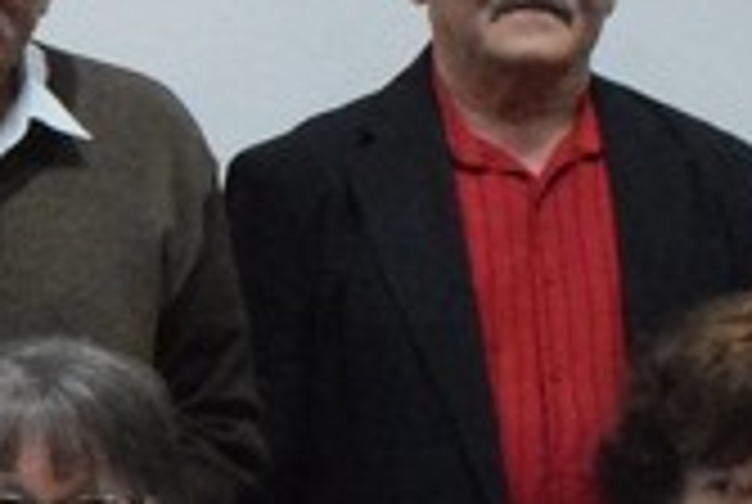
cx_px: -554
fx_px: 4499
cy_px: 742
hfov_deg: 9.2
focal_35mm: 215
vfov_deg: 6.3
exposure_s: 1/200
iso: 6400
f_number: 7.1
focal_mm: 20
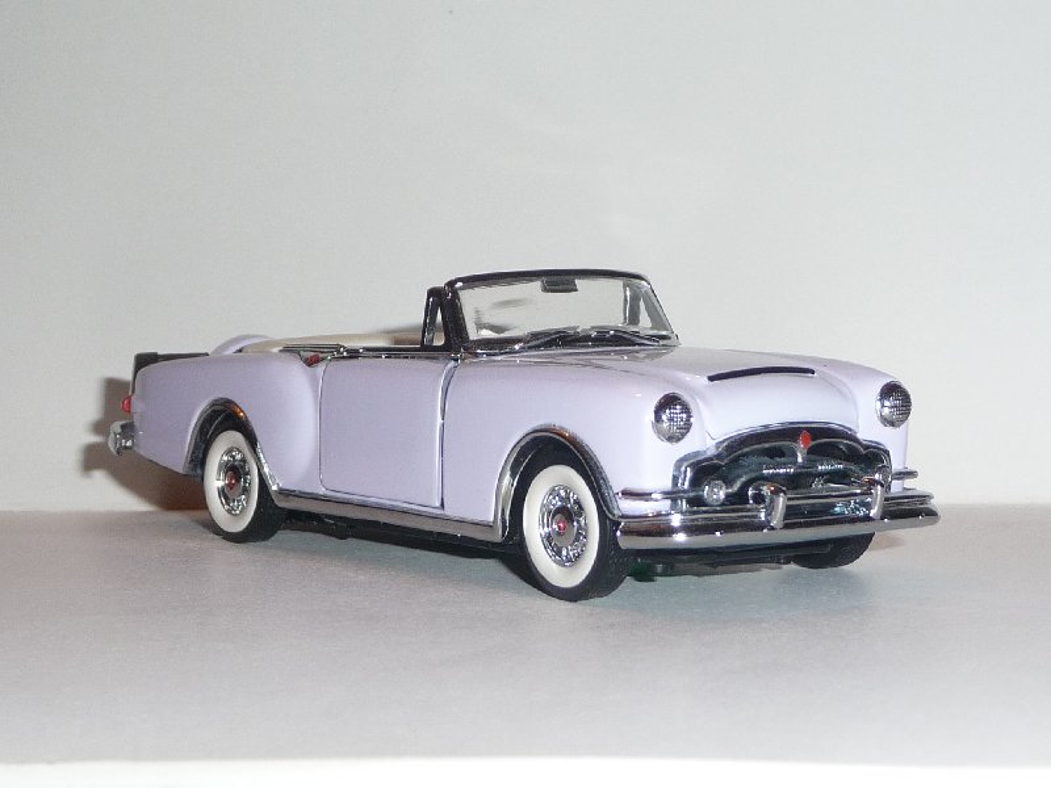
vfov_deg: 18.2
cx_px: 526
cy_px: 394
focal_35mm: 81
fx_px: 2459
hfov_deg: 24.1
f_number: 4.2
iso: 100
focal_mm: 8
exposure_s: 1/30
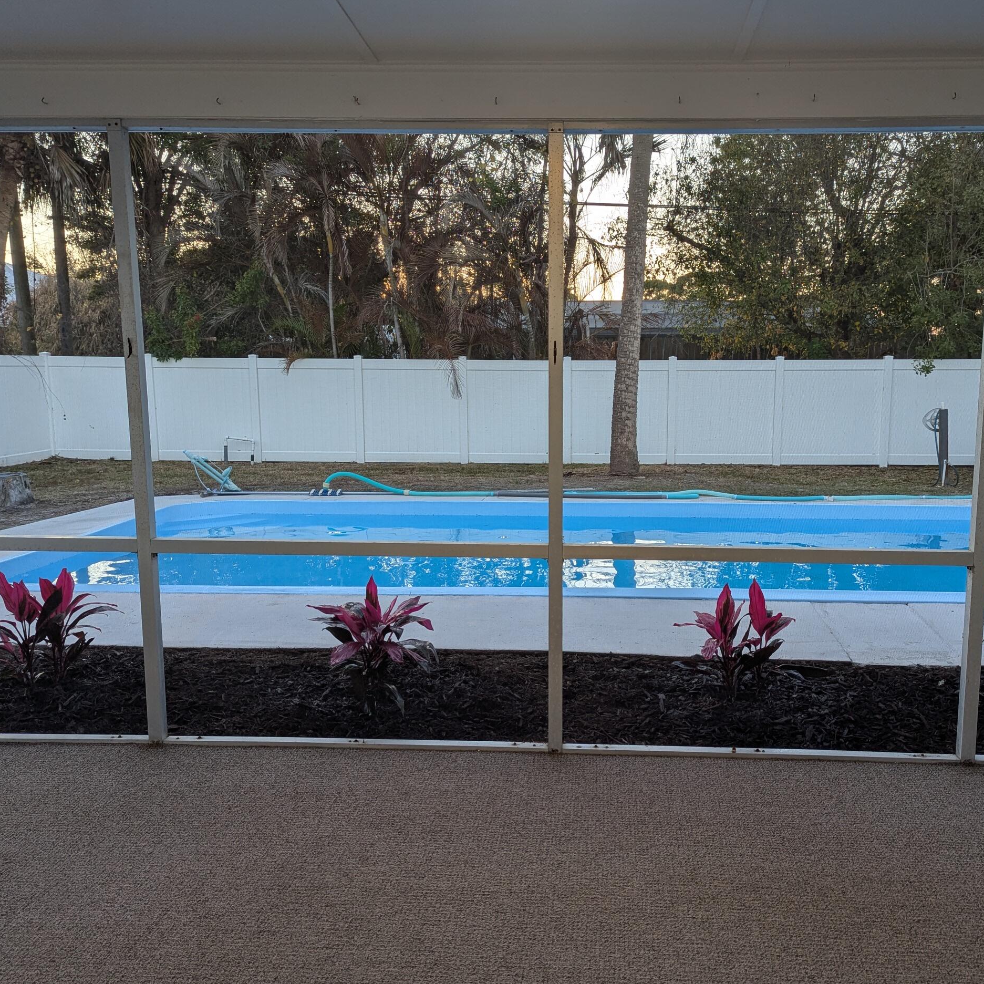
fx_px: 933
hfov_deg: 55.4
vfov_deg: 55.6
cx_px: 561
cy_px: 501
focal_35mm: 29
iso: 38
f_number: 1.85
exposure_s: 1/60
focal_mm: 6.81
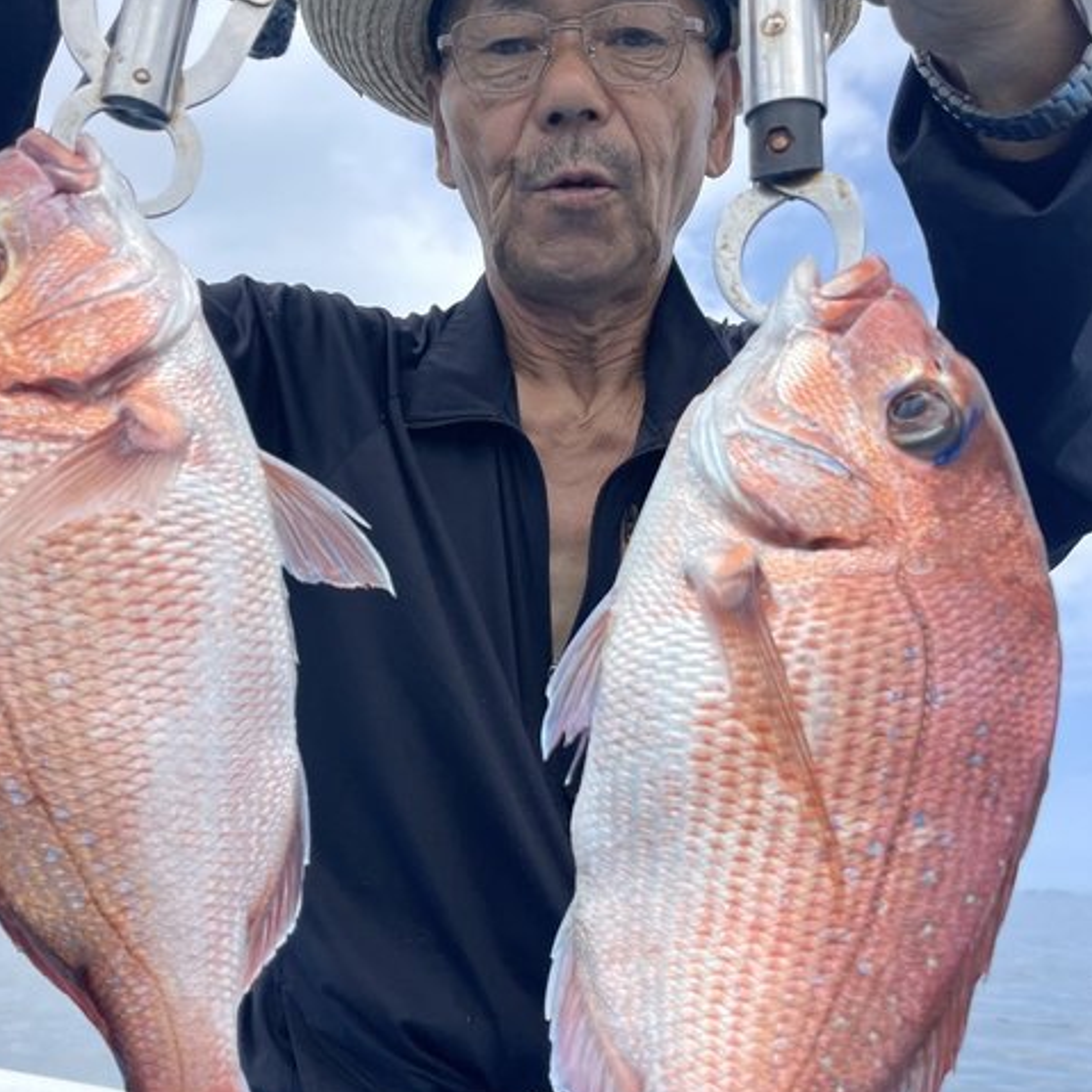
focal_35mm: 41
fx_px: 1463
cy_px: 600
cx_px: 486
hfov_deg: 40.9
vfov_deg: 40.9
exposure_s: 1/2132
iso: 32
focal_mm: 4.2
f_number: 1.6
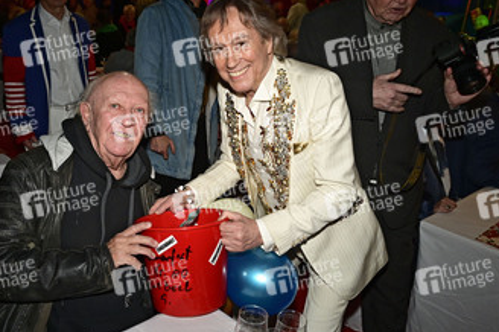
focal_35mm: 33
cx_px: 171
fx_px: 457
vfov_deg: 39.9
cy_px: 163
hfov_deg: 56.2
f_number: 5.6
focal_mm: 24
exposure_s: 1/200
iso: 2000
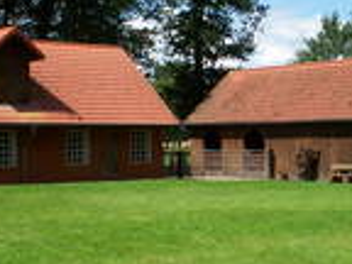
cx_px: 215
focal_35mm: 100
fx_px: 1017
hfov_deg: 19.6
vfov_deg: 14.8
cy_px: 147
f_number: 4.5
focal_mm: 5.9
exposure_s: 1/621
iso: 100
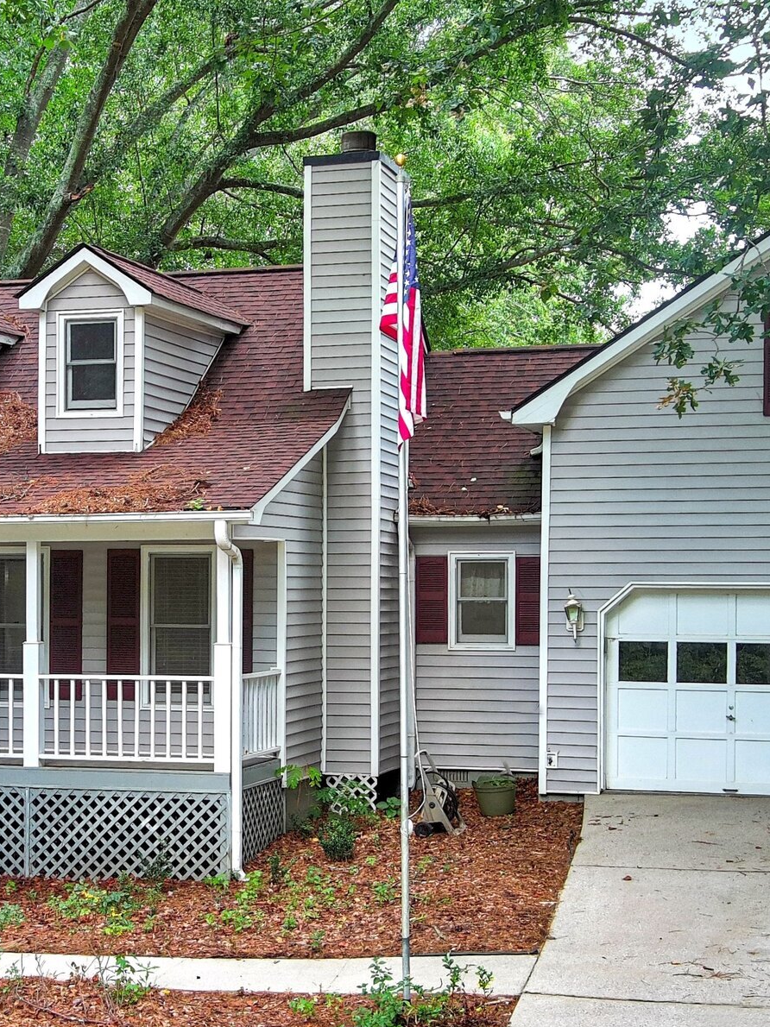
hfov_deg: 20.2
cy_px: 566
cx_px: 125
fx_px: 2136
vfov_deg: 27.0
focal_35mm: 72
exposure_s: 1/75
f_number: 2.8
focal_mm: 10.57
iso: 100
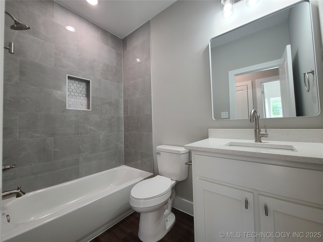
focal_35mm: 13
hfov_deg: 106.2
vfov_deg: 89.9
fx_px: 121
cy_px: 121
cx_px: 162
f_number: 2.2
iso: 100
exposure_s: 1/60
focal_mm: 2.2
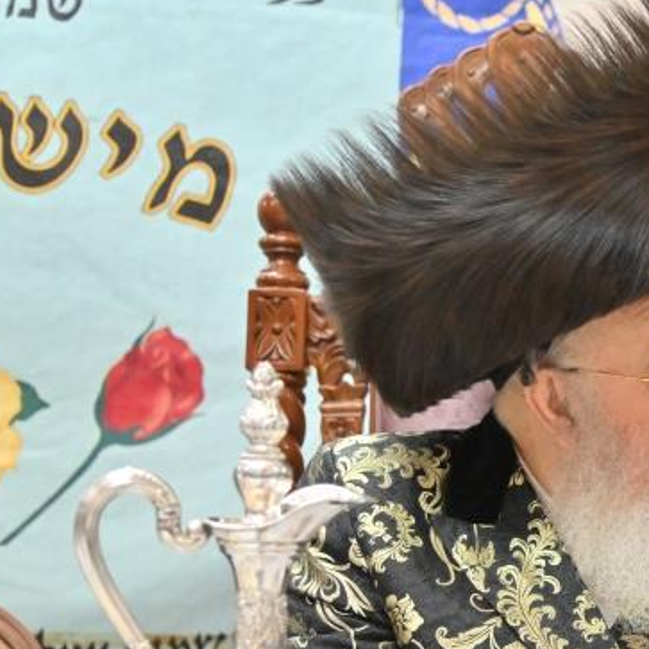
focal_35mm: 120
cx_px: 896
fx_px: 2545
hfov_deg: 13.9
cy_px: 450
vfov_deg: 14.5
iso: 2000
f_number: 4
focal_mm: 50
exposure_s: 1/125
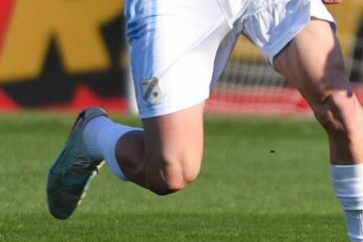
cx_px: 634
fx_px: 13051
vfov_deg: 1.1
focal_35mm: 1295
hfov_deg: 1.6
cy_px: -59
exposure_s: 1/1250
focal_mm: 350
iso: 200
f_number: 5
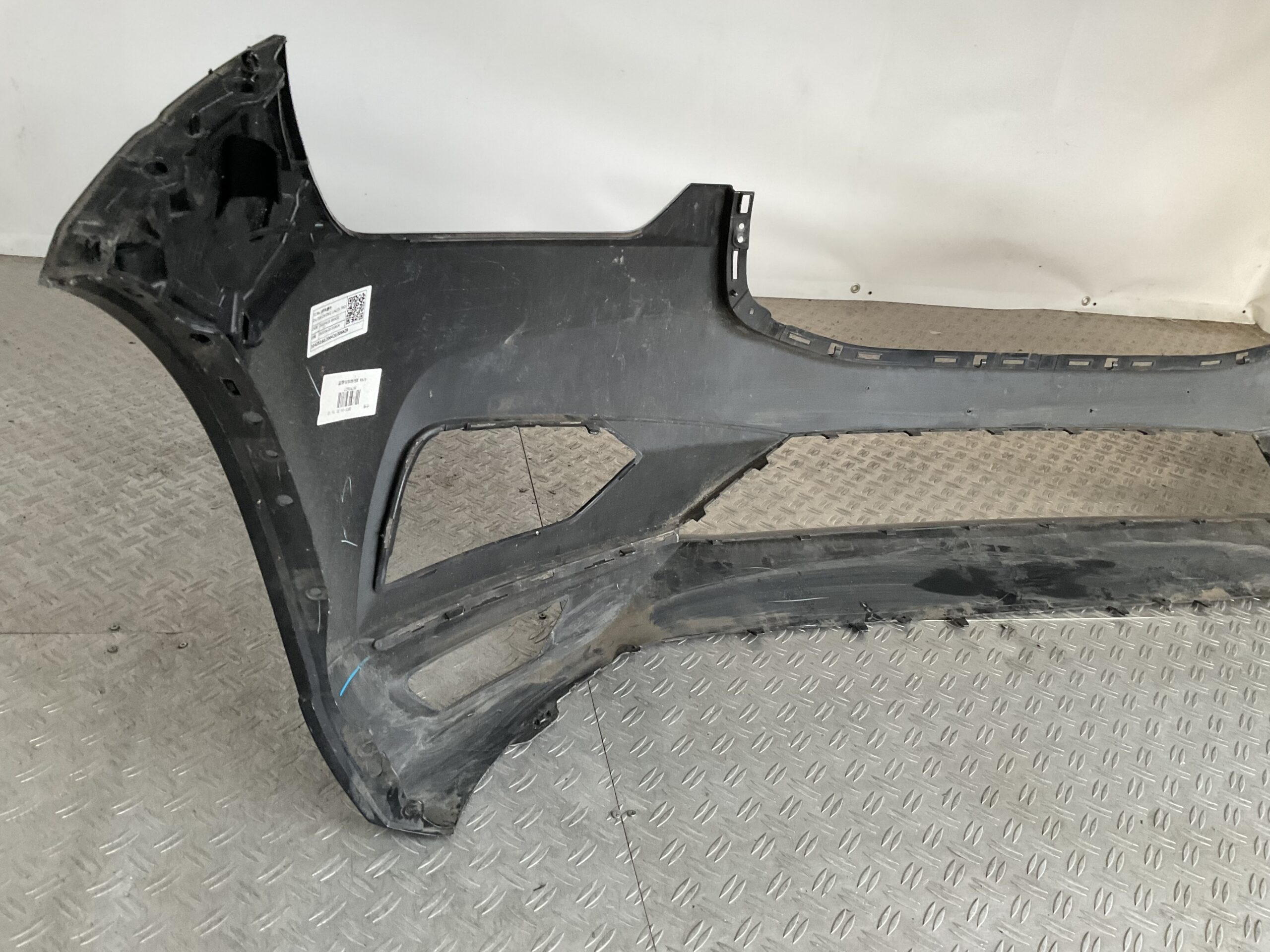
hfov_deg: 61.7
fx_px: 1064
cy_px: 476
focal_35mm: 29
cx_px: 635
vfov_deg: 48.2
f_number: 1.8
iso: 125
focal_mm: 3
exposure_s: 1/50
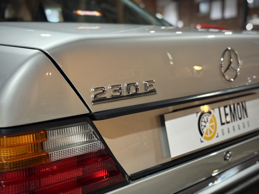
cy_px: 97
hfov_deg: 39.7
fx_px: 359
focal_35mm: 48
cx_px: 130
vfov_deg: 30.3
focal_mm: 6.76
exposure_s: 1/33
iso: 320
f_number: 1.78
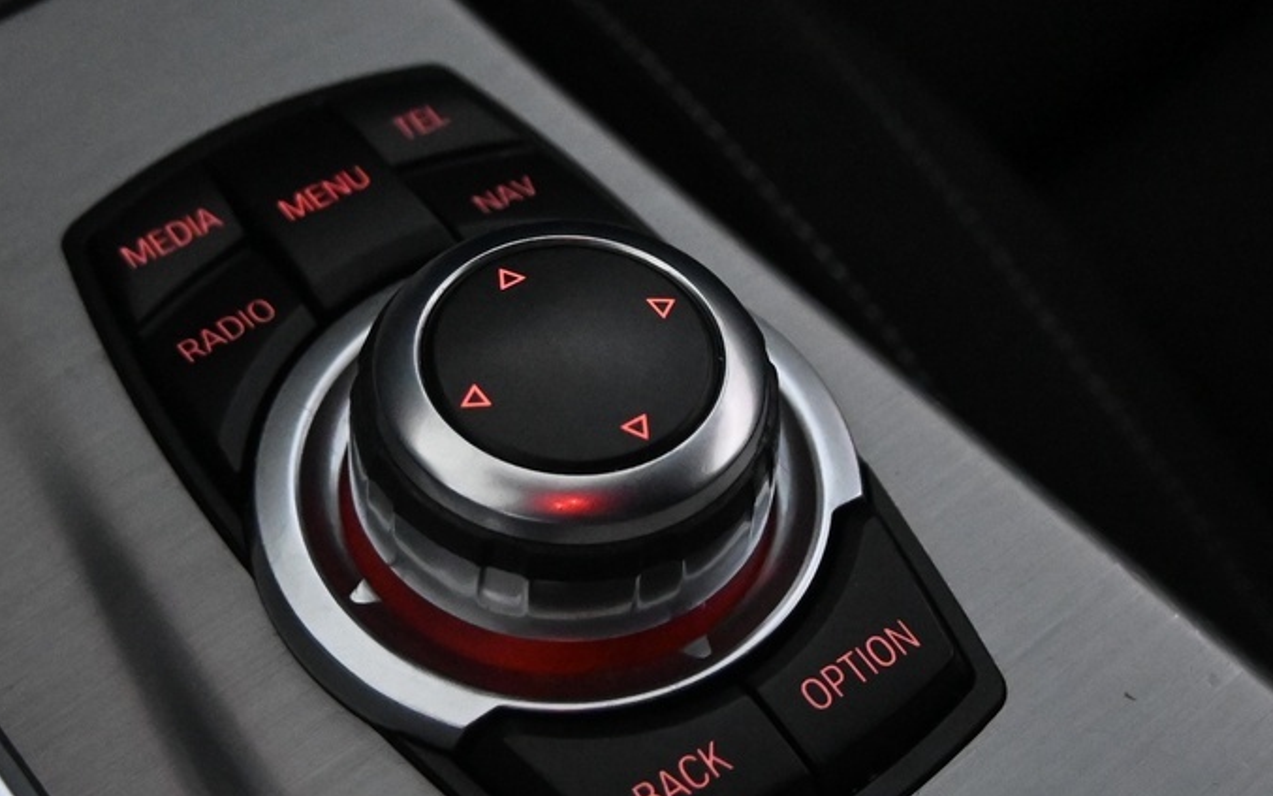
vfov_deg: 7.2
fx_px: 6348
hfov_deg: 11.4
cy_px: 339
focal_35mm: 183
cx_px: 553
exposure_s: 1/250
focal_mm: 50
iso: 5000
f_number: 6.3
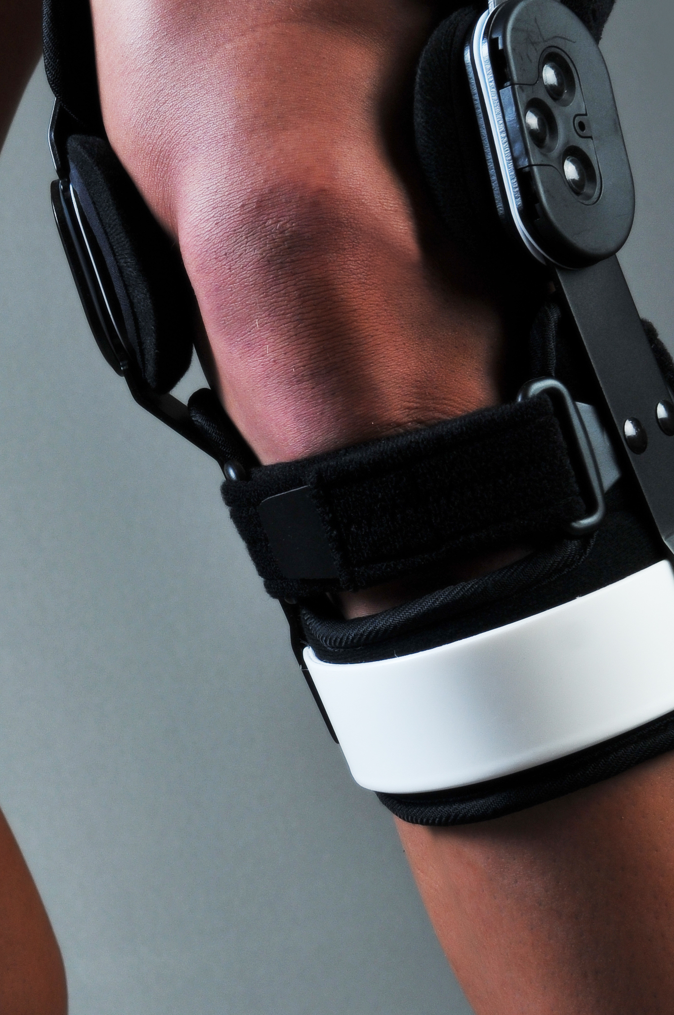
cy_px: 393
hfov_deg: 11.5
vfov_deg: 17.2
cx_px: 189
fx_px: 3351
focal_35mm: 119
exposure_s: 1/250
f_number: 9
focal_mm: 38
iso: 200
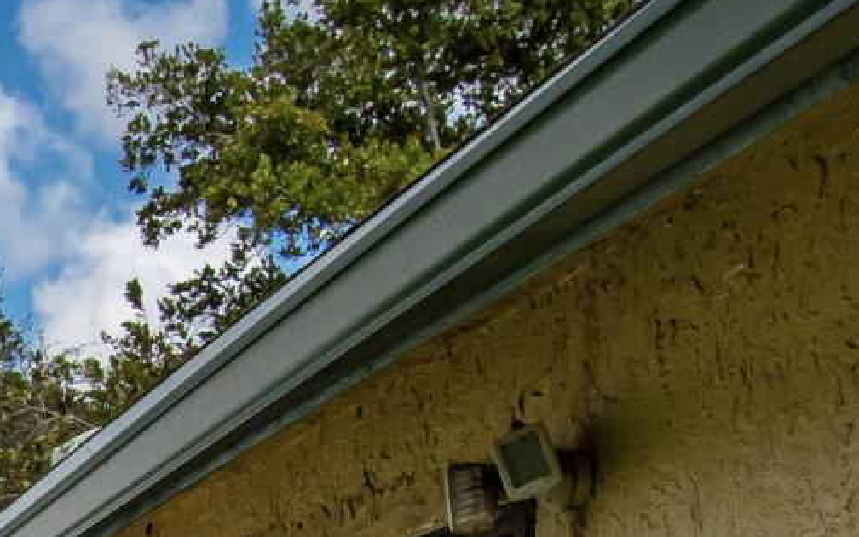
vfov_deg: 13.1
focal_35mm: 91
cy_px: 950
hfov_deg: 18.8
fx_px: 2130
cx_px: -586
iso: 400
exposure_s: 1/1600
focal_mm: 10
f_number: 7.1
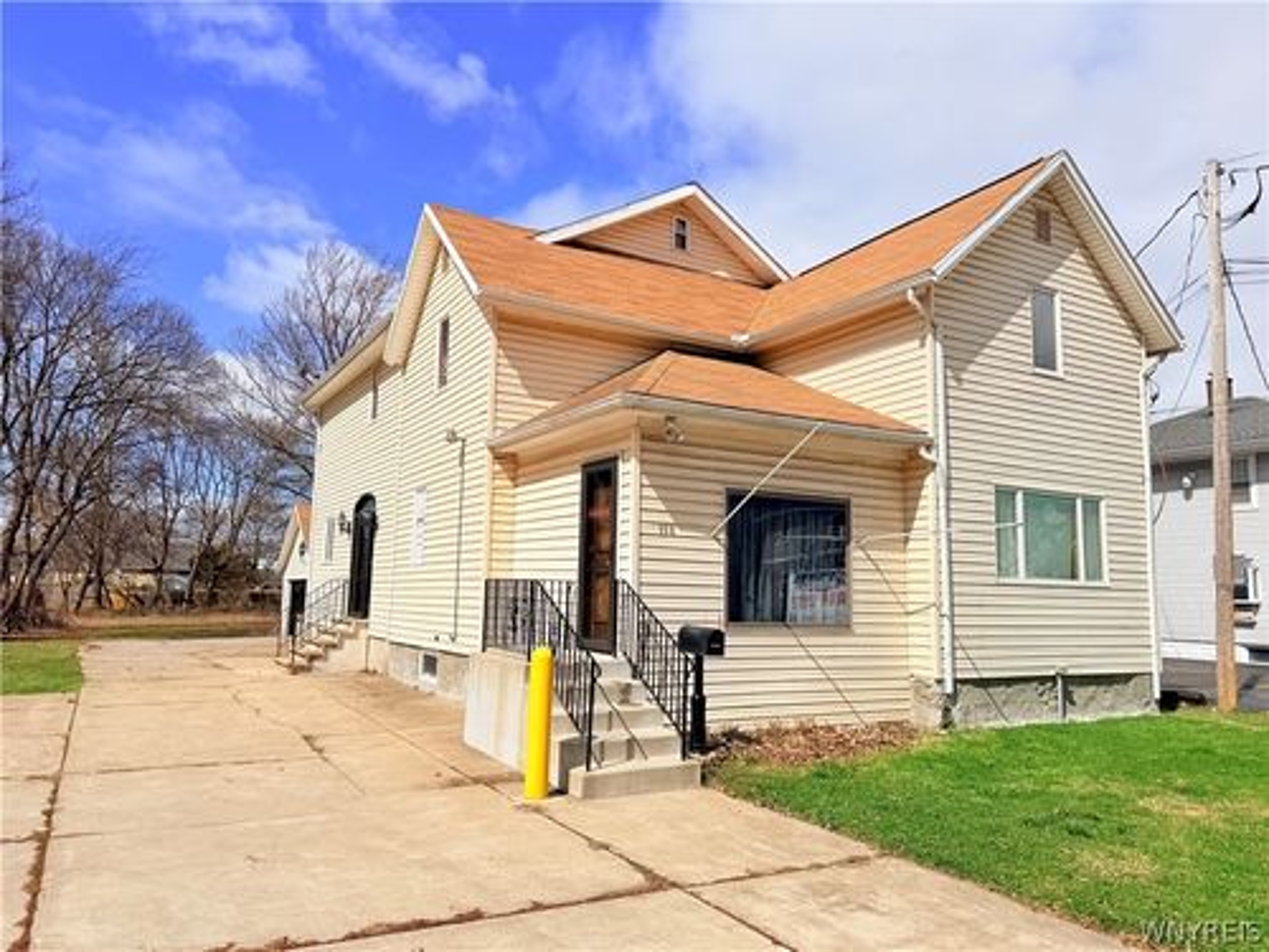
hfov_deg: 71.6
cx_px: 634
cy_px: 476
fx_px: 880
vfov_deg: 56.8
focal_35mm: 24
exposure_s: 1/11905
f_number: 1.78
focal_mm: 6.76
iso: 80
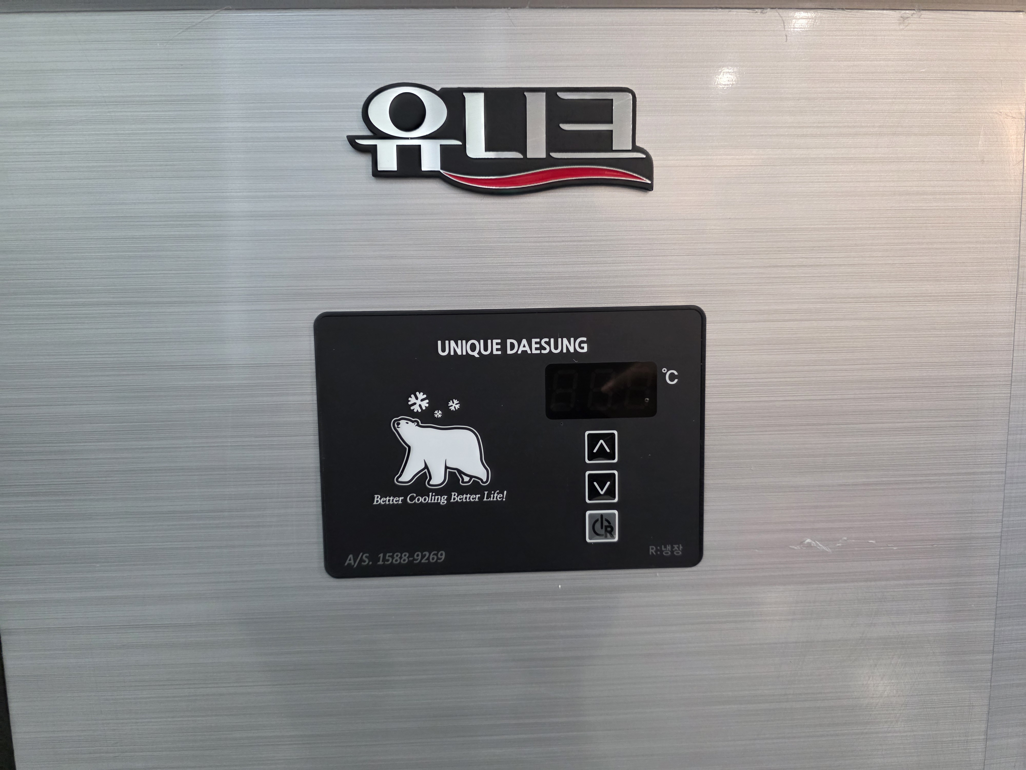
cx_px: 513
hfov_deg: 73.9
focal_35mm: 23
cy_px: 385
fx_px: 682
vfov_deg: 58.9
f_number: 1.7
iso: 500
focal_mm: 6.3
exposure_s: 1/120
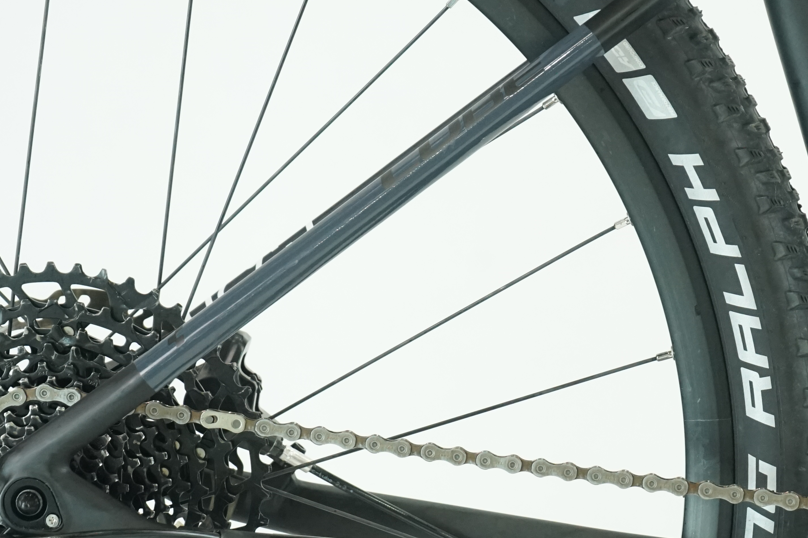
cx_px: 556
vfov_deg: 9.3
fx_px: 3322
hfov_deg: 13.8
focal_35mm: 148
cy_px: 405
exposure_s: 1/200
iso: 2500
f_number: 6.3
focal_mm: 70
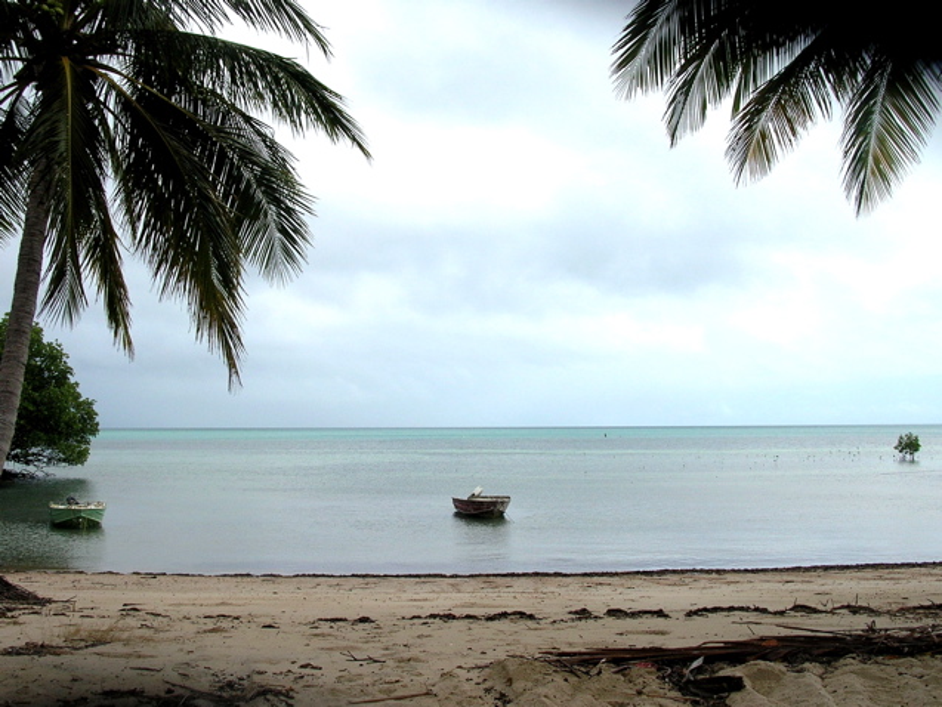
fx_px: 980
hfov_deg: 51.3
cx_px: 471
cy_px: 354
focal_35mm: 36
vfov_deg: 39.7
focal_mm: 6
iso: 50
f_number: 3.7
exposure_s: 1/1152
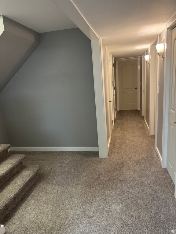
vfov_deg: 71.6
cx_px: 88
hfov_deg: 56.8
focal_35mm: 24
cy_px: 117
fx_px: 163
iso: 640
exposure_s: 1/40
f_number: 1.78
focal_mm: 6.76
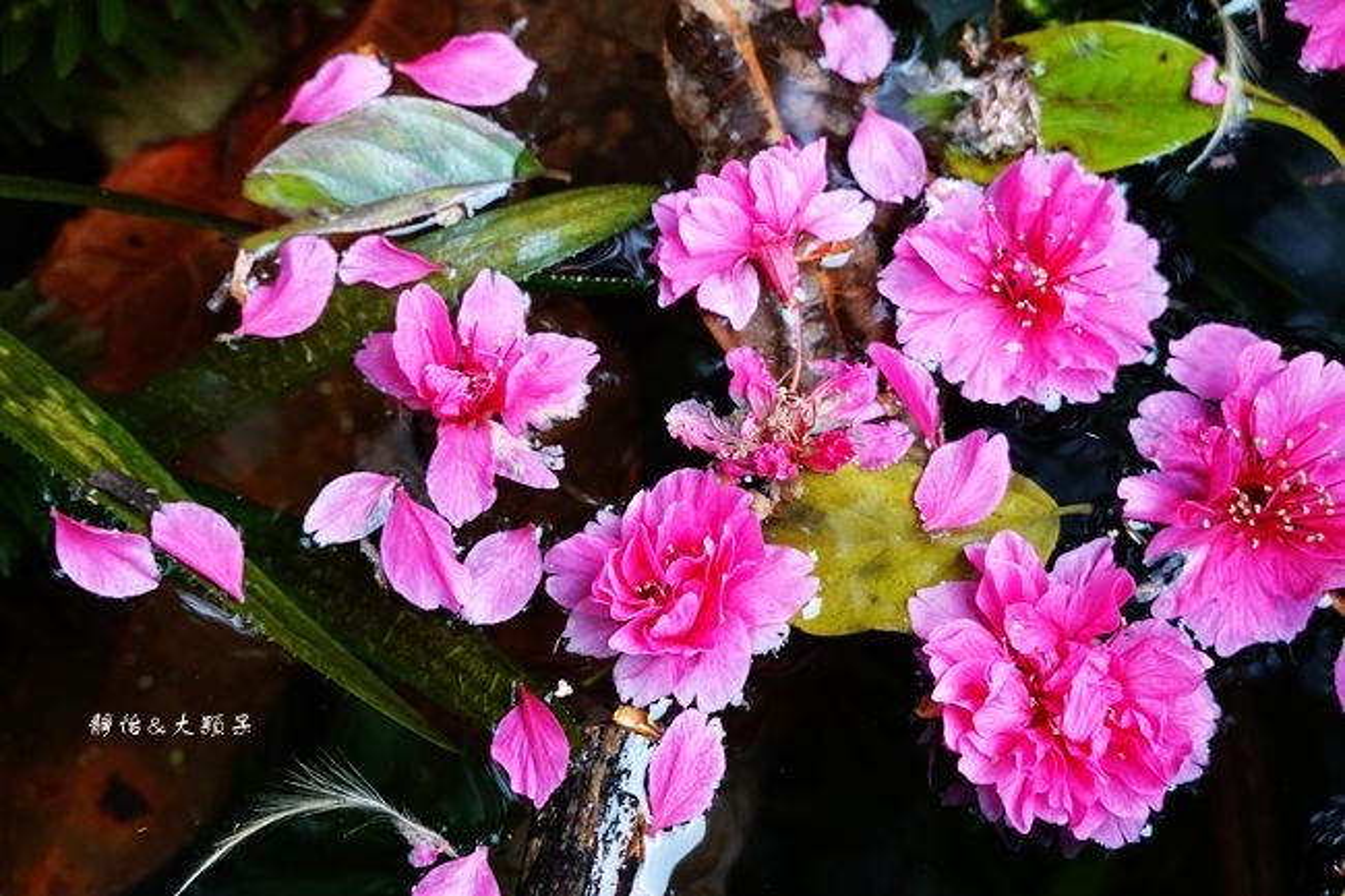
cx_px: 672
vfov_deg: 17.5
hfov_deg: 26.0
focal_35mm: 78
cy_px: 448
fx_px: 2913
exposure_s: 1/80
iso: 320
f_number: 4
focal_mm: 28.54
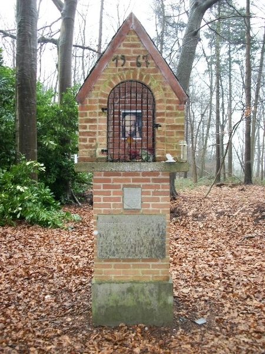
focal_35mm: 32
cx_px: 132
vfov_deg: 56.8
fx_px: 327
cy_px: 177
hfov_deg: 44.2
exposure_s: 1/50
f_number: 2.9
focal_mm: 5.7
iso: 250
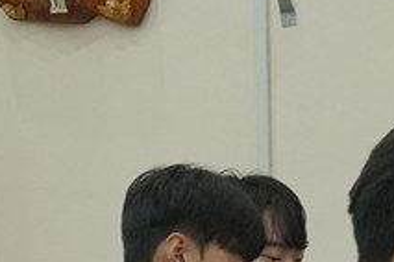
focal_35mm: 303
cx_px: 434
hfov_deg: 6.8
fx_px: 3316
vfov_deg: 4.4
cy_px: 601
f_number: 6.3
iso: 2000
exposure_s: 1/80
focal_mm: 42
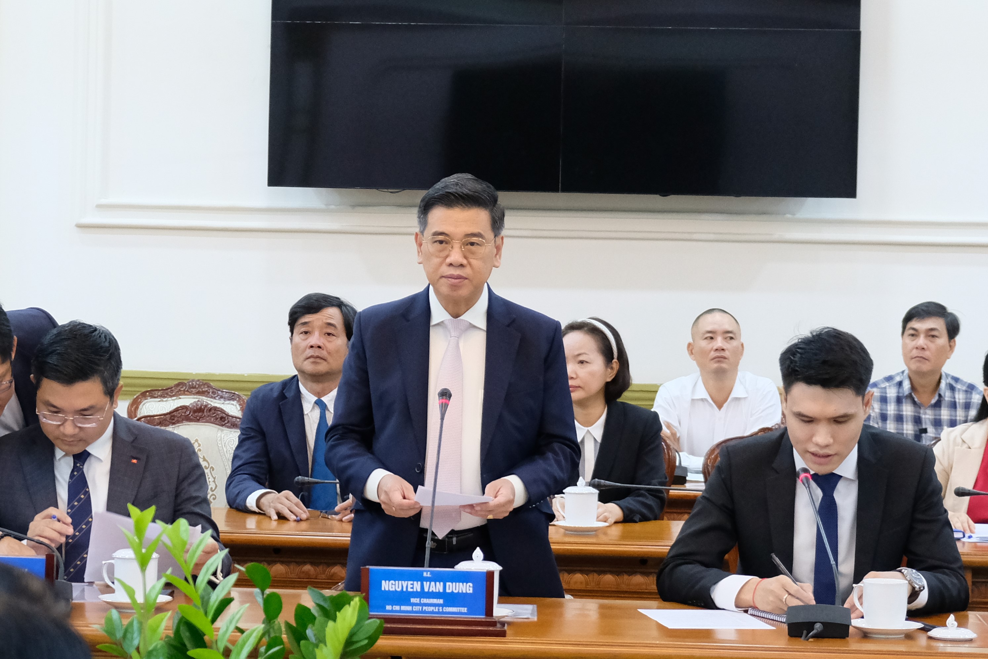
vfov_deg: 27.5
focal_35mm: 49
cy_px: 330
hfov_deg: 40.3
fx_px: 1345
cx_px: 494
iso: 2500
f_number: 3.6
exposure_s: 1/60
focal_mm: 32.9
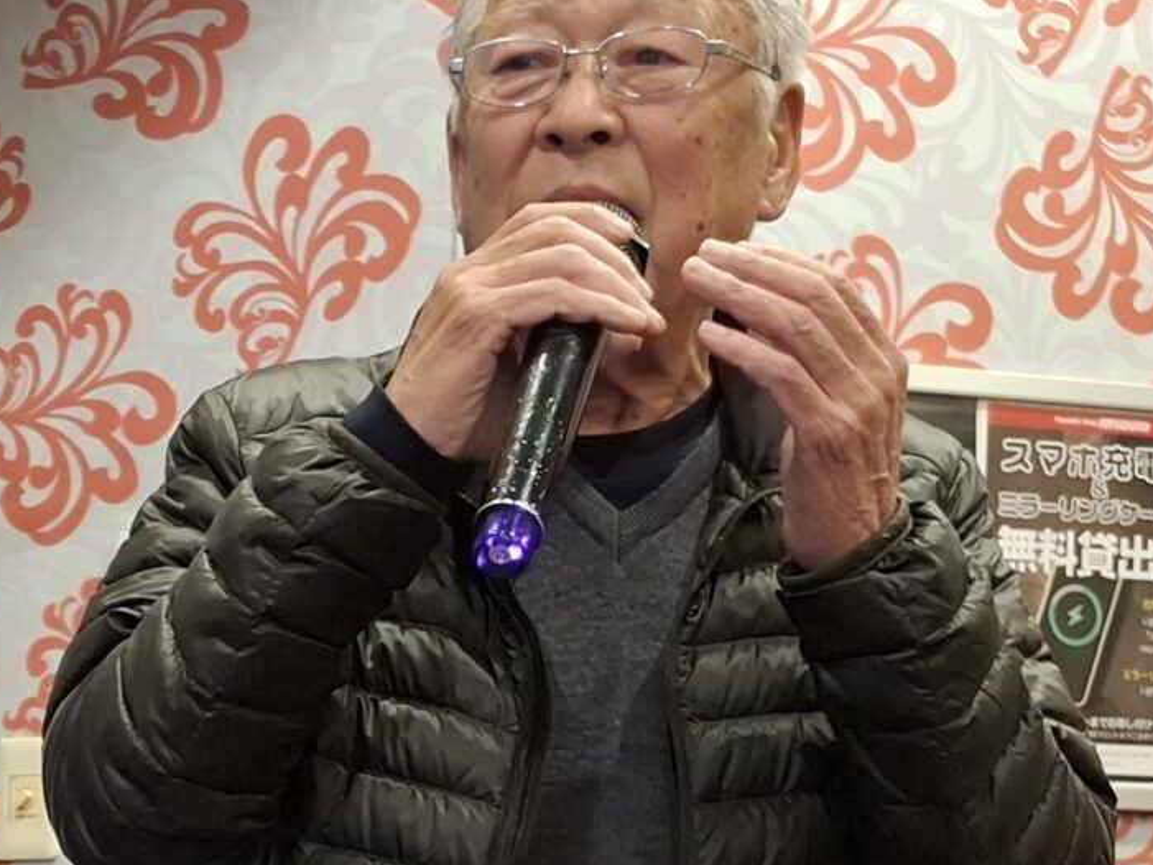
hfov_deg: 22.9
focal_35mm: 84
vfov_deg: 16.8
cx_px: 212
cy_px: 1039
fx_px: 2798
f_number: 1.8
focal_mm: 5.54
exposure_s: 1/24
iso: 500
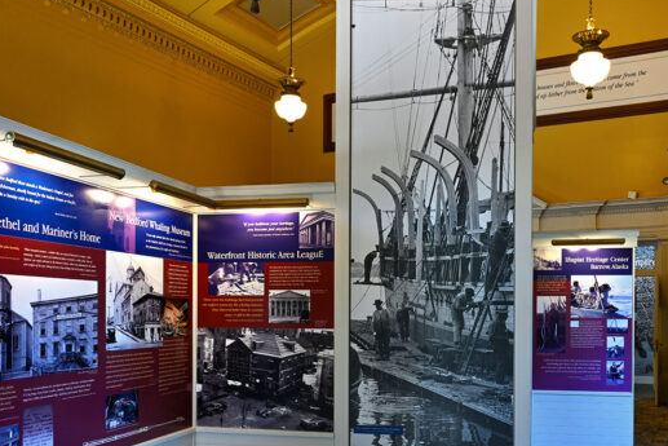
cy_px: 315
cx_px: 406
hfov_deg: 52.7
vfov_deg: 36.3
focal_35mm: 36
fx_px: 668
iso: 500
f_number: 11
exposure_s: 1/10
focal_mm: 24
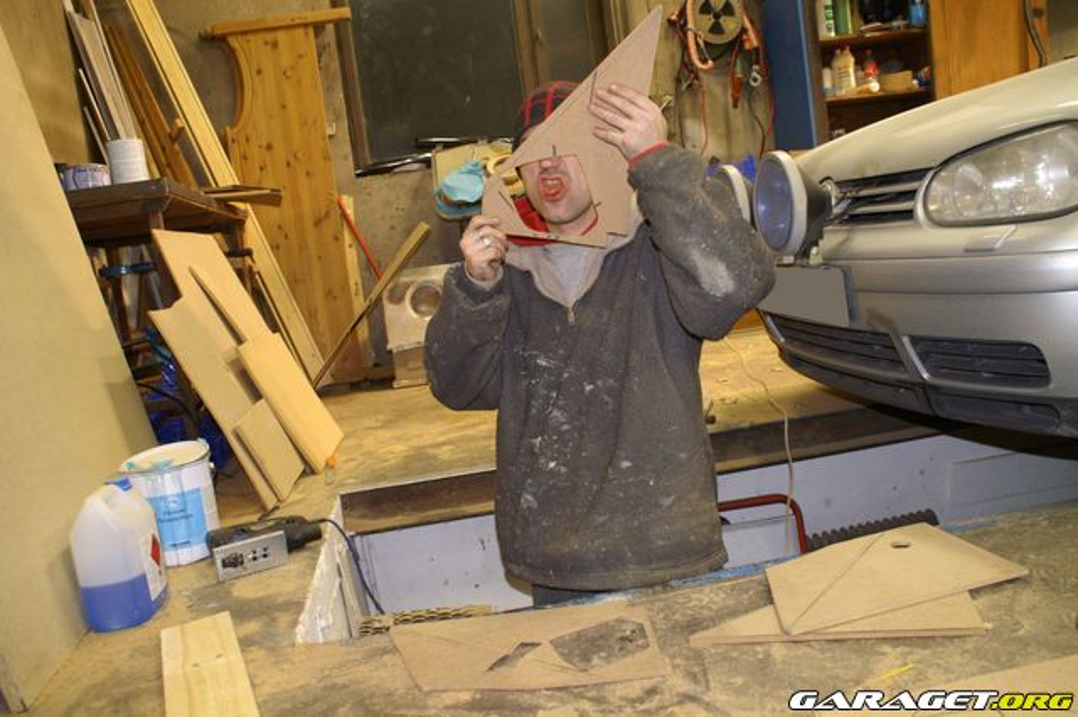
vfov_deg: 43.6
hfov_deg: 62.0
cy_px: 358
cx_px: 539
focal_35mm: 30
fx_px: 898
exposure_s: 1/13
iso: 400
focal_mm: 20
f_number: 4
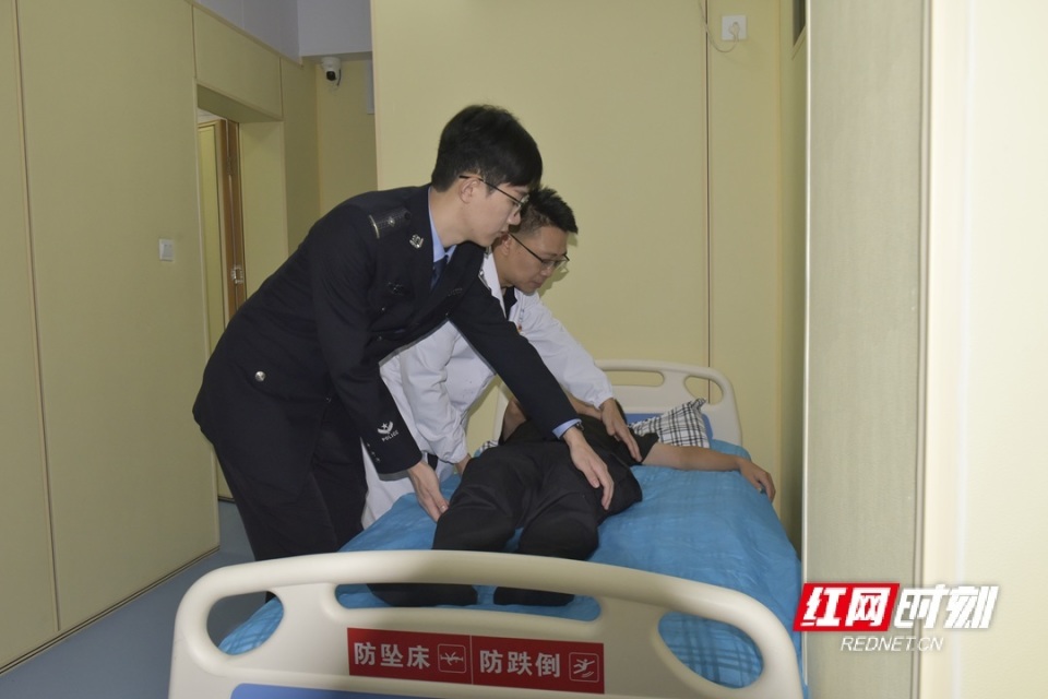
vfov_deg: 45.0
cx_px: 524
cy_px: 350
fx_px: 844
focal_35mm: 29
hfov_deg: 63.7
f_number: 5.6
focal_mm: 29
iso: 1600
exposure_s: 1/125
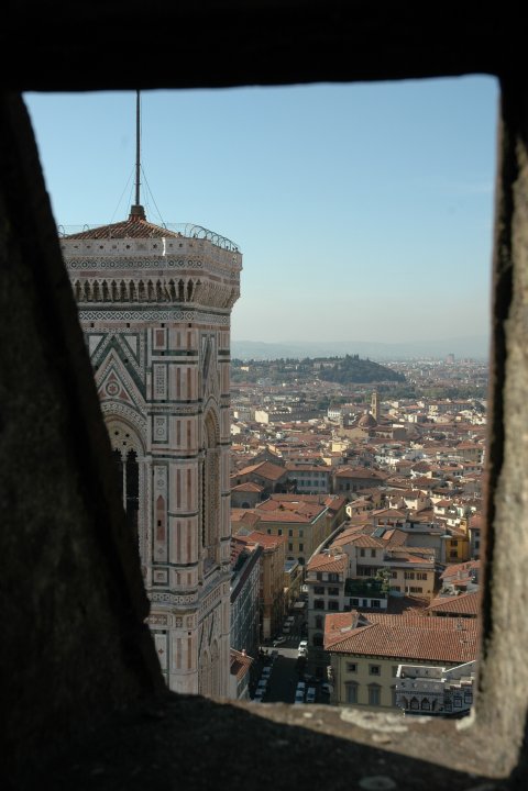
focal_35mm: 46
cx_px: 264
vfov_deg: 42.3
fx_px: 1023
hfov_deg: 28.9
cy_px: 396
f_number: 9
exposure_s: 1/320
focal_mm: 31
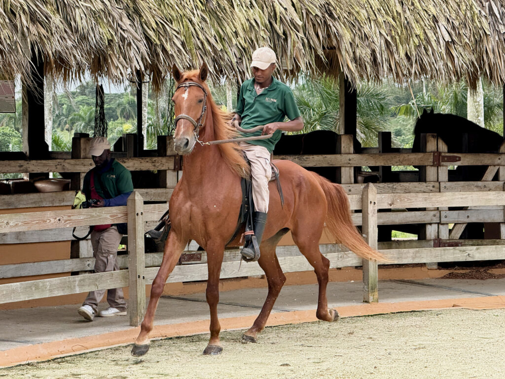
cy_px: 190
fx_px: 1751
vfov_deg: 12.3
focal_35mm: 120
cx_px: 252
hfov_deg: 16.4
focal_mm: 15.66
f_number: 2.8
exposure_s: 1/277
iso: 64
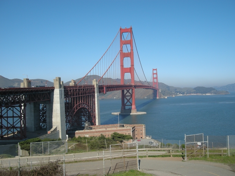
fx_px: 251
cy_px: 88
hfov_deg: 50.1
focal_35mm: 37
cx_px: 118
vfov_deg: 38.7
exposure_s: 1/155
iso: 64
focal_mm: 7.9
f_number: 8
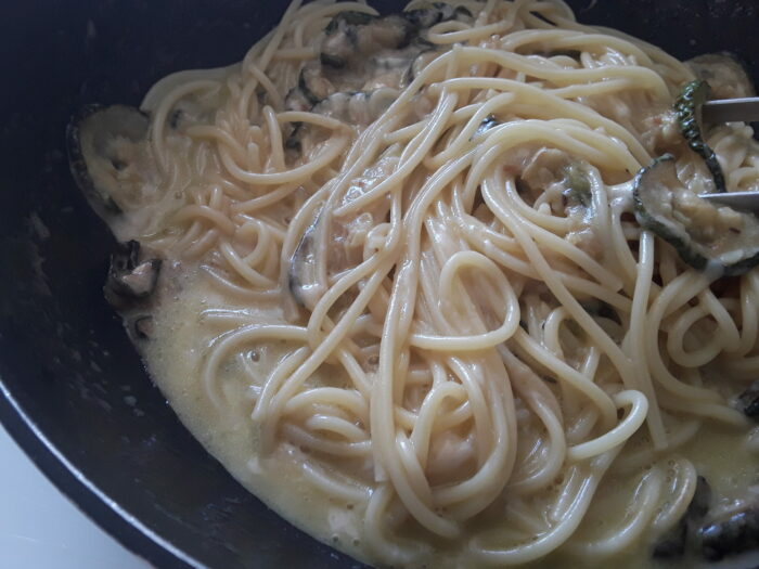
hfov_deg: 65.3
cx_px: 380
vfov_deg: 51.4
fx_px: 592
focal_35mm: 27
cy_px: 284
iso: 40
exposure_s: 1/33
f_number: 1.9
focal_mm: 2.91
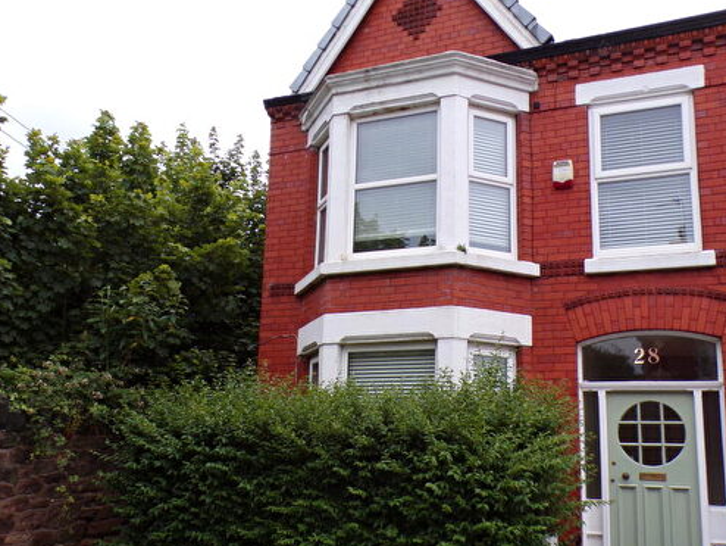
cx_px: 407
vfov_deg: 41.7
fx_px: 713
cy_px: 317
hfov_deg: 53.8
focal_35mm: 34
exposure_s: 1/150
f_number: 5.8
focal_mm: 4.3
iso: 80
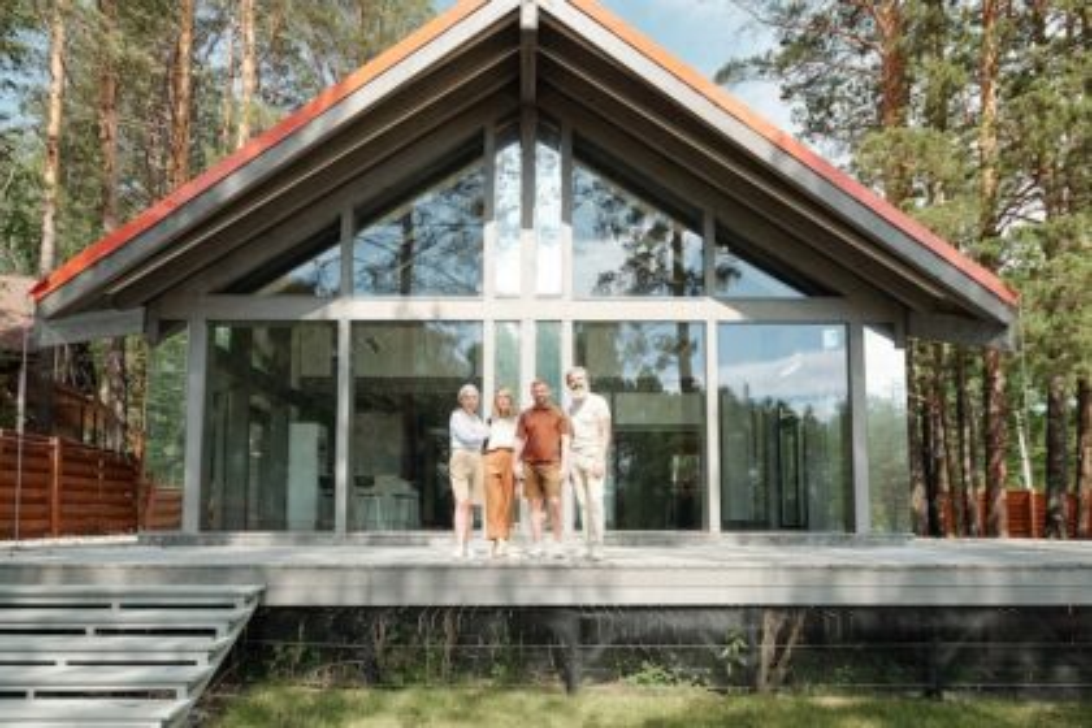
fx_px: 607
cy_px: 364
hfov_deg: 84.0
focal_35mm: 20
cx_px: 546
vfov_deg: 61.9
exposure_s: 1/640
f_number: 6.3
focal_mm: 20
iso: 200
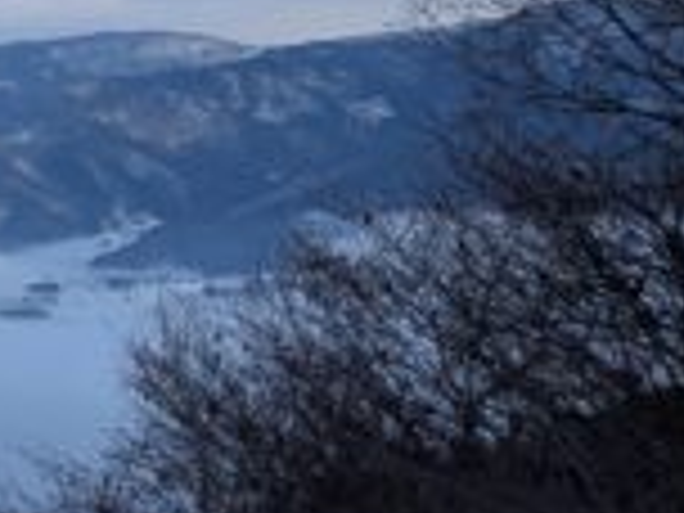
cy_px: 297
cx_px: -914
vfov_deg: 12.2
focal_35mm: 121
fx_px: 2391
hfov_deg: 12.8
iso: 33
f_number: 1.7
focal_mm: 4.53
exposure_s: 1/1733
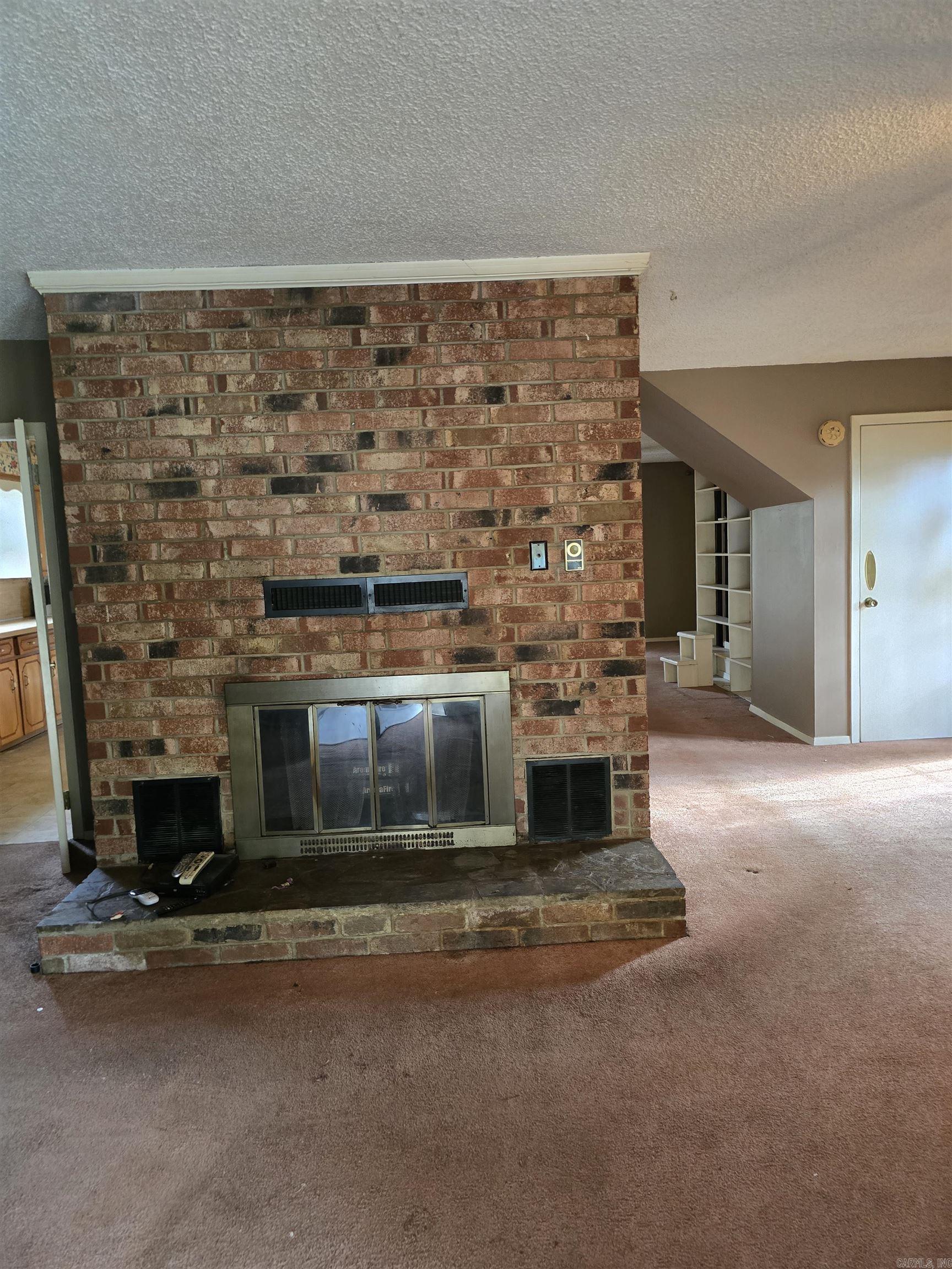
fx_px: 843
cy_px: 634
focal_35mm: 23
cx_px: 476
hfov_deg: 58.9
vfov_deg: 73.9
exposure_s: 1/60
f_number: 1.7
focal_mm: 6.3
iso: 800
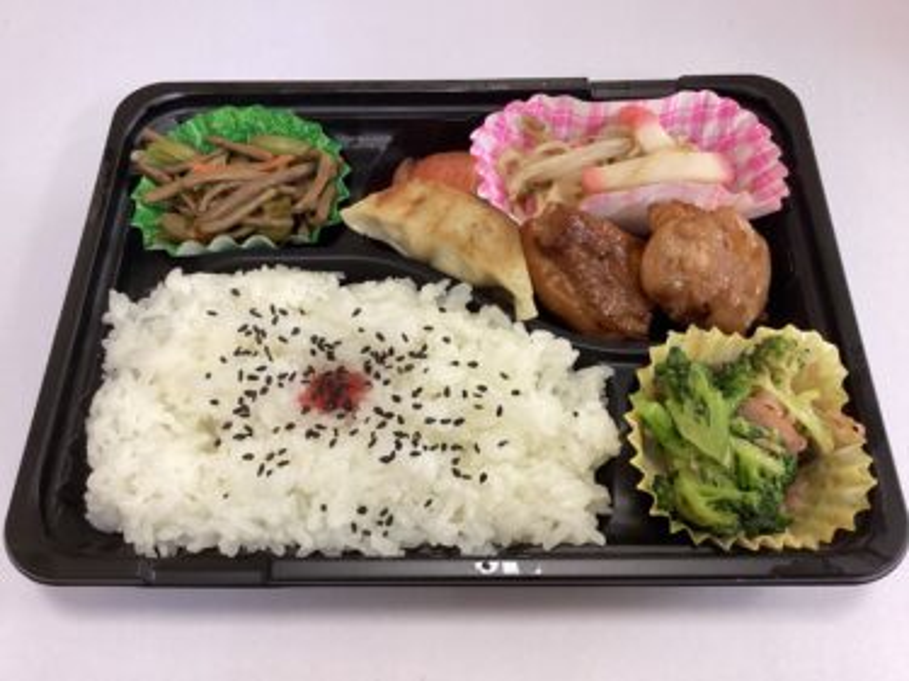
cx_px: 454
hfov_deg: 58.4
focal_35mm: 31
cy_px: 340
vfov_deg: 45.4
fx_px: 814
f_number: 2.4
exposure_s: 1/60
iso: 200
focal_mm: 3.3
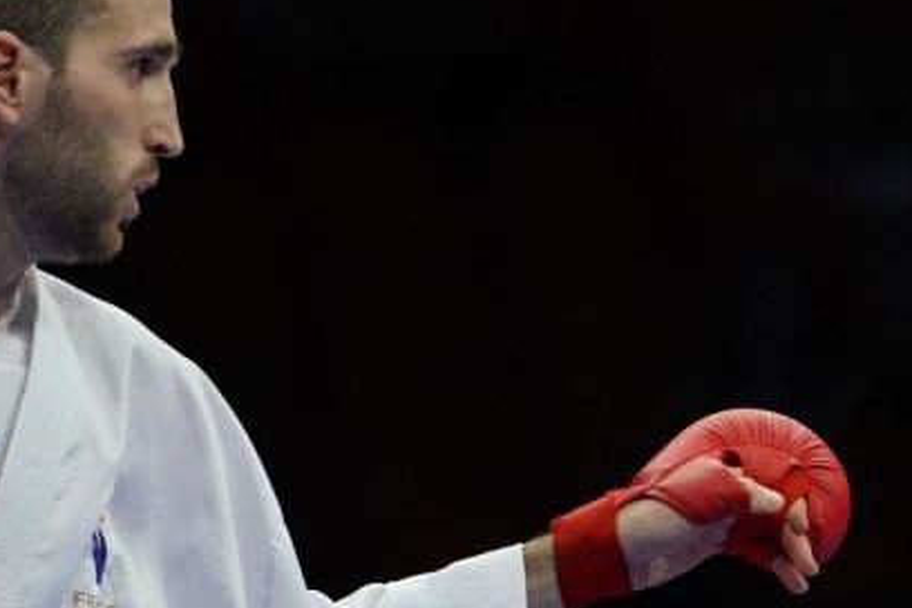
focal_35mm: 812
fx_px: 20569
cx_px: 1214
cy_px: 1091
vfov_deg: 1.7
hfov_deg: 2.5
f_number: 2.8
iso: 1600
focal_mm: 184
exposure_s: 1/1000
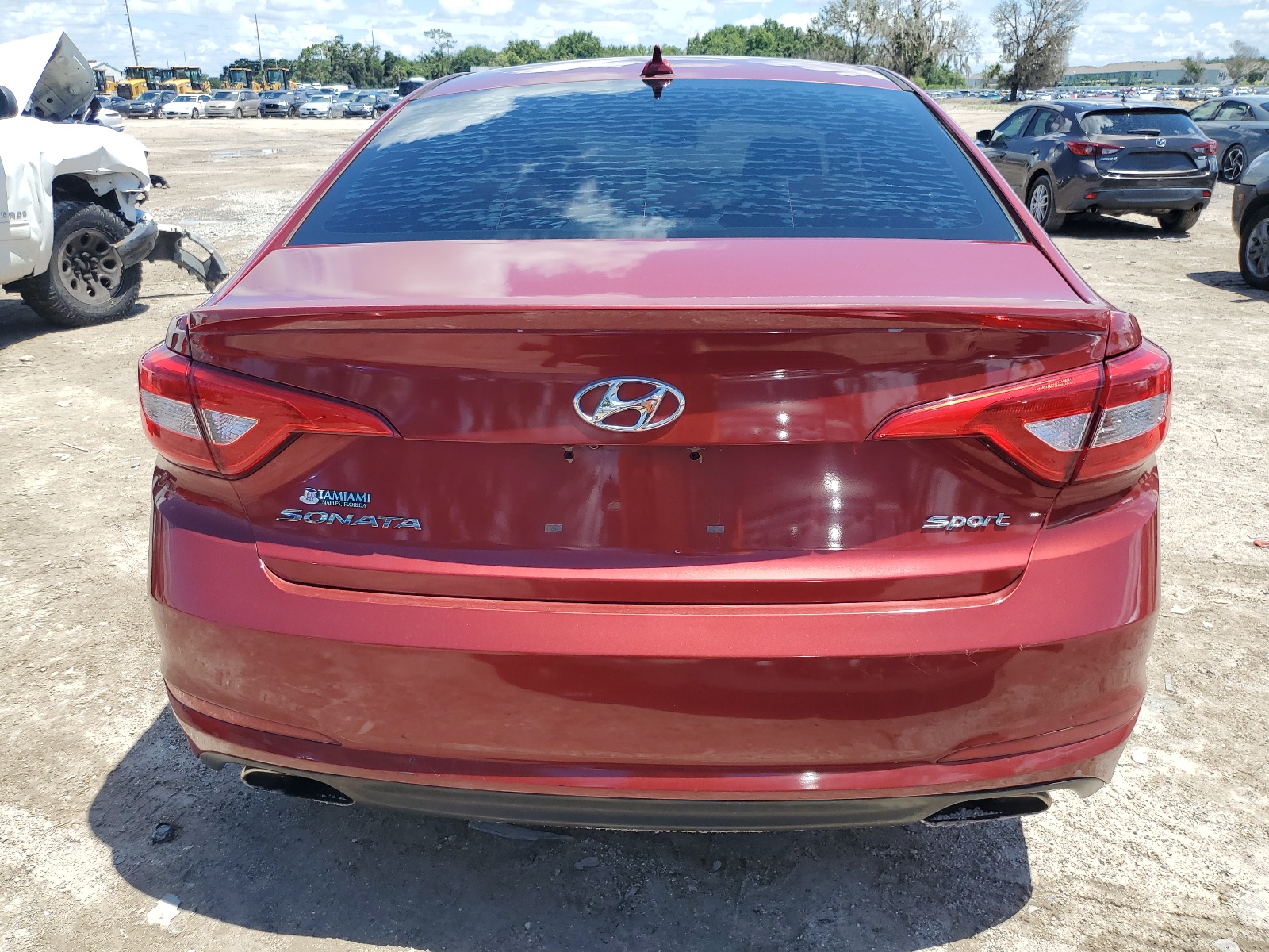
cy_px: 476
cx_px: 634
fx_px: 953
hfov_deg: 67.3
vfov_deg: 53.1
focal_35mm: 26
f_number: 1.5
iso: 50
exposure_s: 1/2000
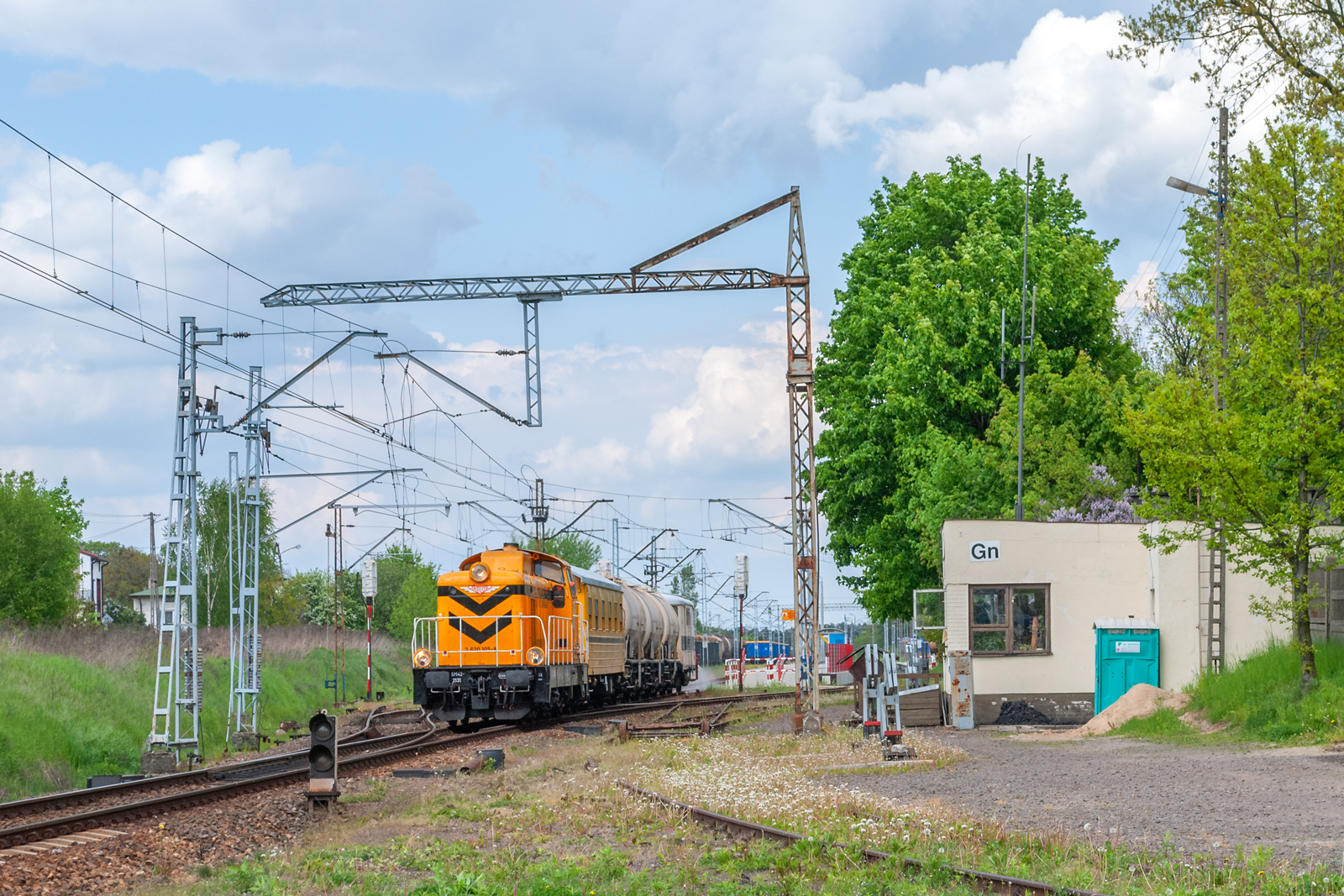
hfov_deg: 26.0
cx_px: 672
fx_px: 2912
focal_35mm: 78
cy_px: 448
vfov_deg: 17.5
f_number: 10
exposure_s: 1/320
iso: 200
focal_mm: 52
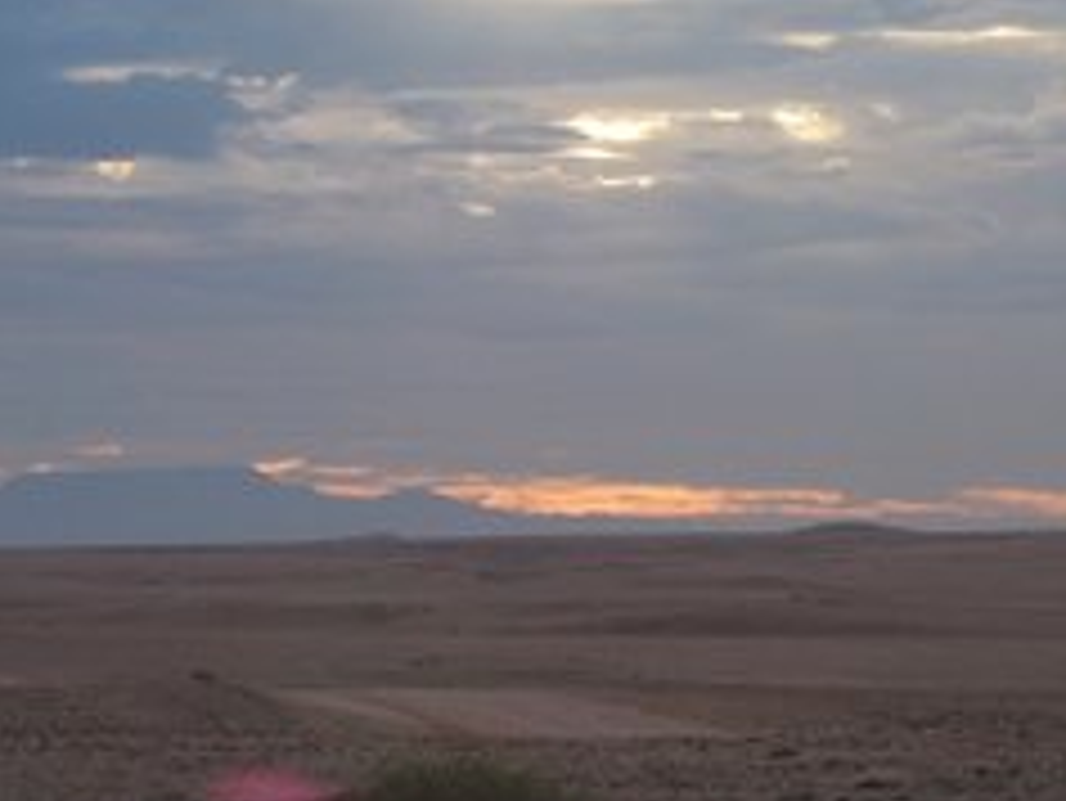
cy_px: 302
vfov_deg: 5.9
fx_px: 7733
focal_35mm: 251
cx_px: 423
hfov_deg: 7.9
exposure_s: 1/320
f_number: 3.5
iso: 100
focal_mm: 26.2
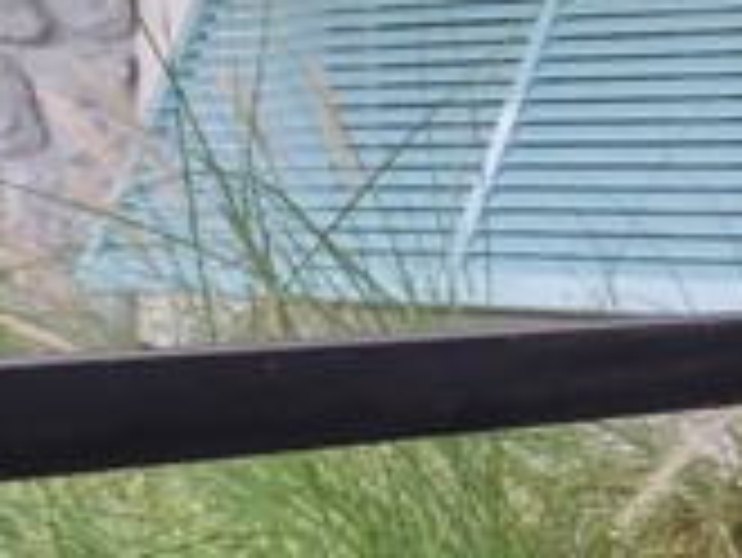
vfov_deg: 16.9
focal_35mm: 87
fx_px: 1866
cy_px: 162
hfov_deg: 12.0
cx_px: 2159
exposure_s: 1/15
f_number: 7.1
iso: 200
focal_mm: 7
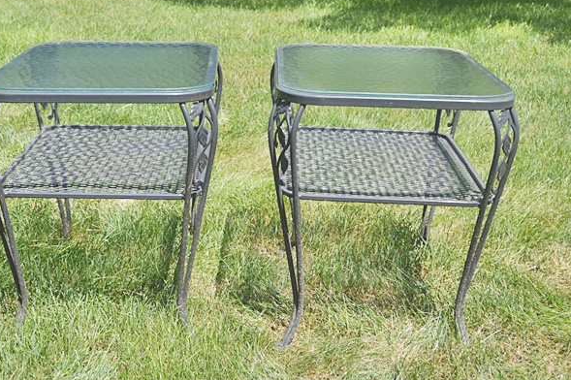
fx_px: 904
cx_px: 236
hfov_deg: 35.0
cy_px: 180
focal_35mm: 57
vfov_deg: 23.7
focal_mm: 32
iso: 100
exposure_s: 1/160
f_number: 6.3
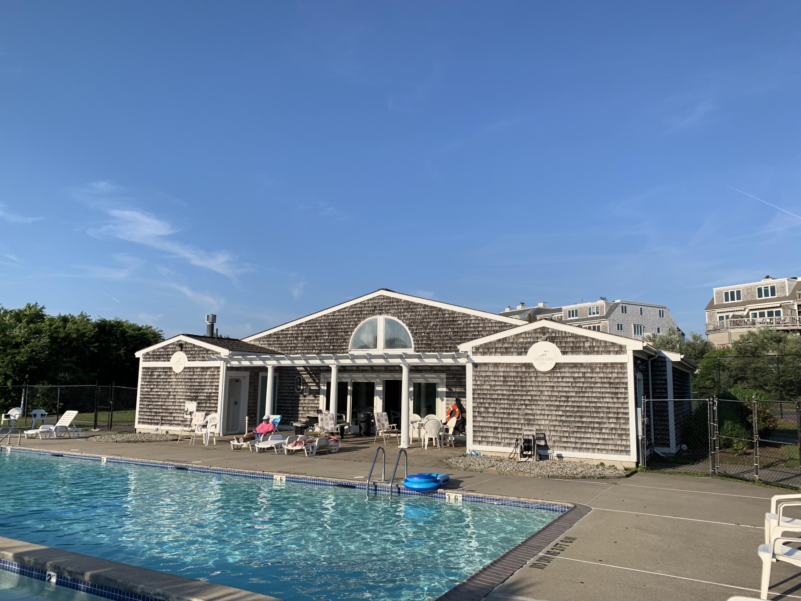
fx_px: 602
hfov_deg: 67.3
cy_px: 300
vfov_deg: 53.1
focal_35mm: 26
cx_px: 400
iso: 25
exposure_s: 1/2481
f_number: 1.8
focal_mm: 4.25
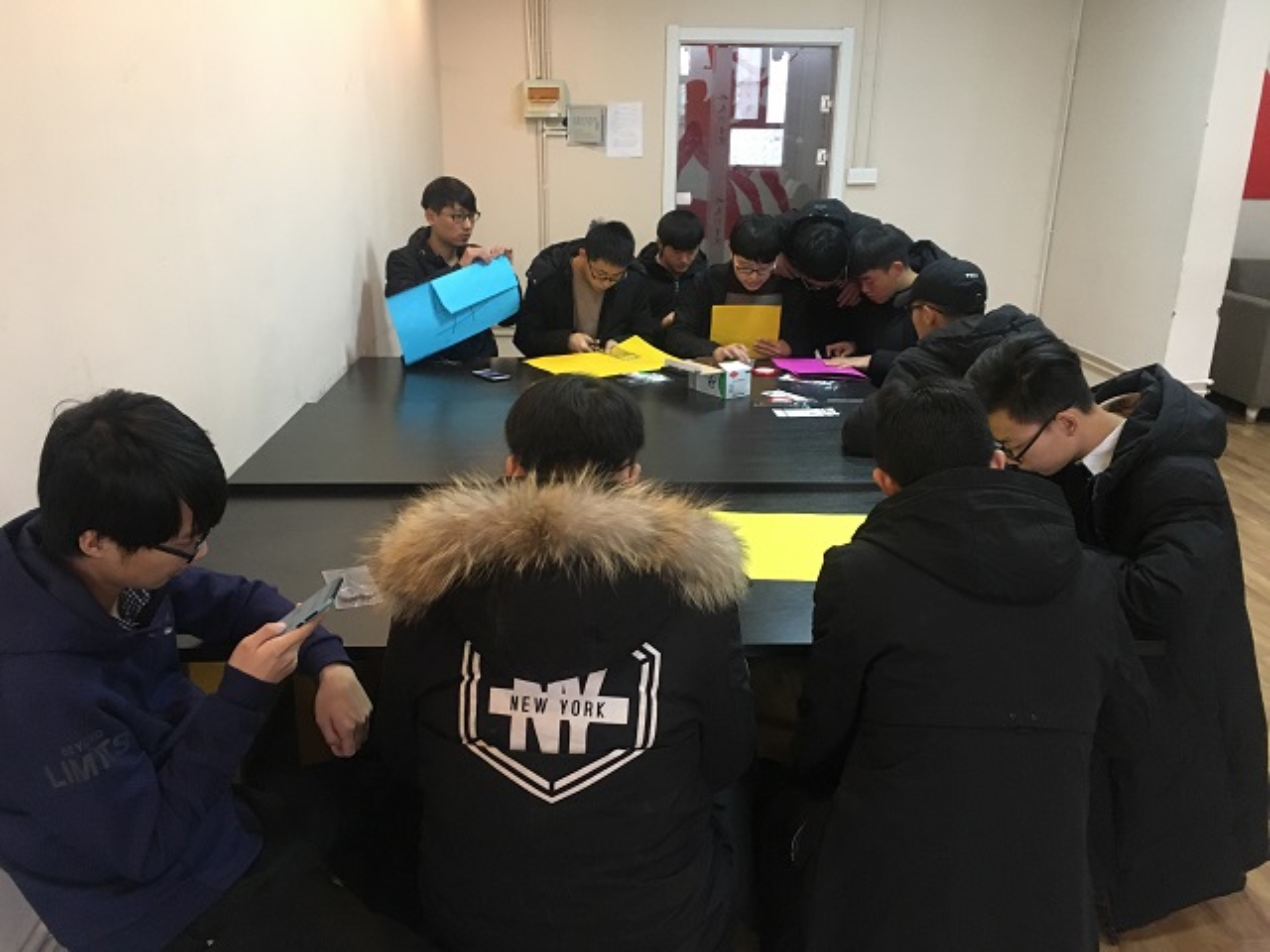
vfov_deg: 48.2
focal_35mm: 29
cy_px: 476
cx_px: 635
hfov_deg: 61.7
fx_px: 1064
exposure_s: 1/25
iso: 200
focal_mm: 4.15
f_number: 2.2
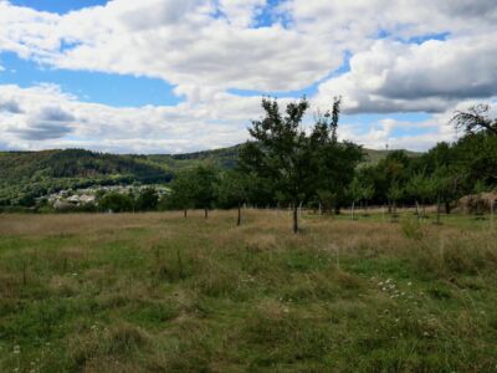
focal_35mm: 34
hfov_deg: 54.0
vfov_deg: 41.8
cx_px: 248
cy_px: 186
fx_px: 488
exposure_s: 1/160
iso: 200
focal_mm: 17
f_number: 11
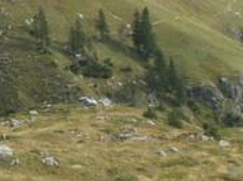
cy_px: 65
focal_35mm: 126
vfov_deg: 11.7
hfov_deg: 15.4
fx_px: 883
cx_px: -5
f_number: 5
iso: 50
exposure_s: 1/100
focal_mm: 5.86
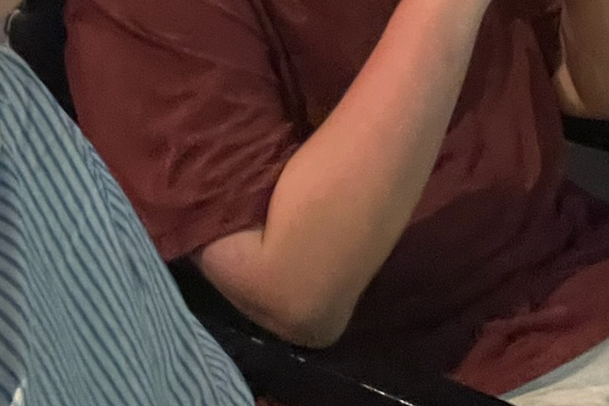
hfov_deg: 22.5
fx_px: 1522
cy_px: -162
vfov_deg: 14.4
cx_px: 211
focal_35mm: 90
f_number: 2.2
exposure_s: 1/15
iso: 800
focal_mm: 2.71
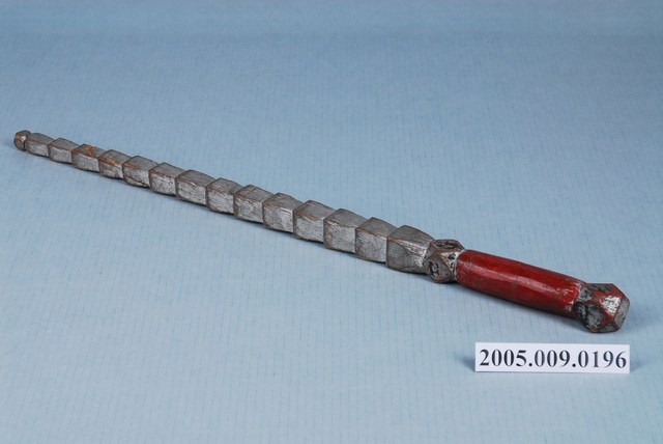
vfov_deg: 14.7
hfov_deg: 21.9
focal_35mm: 93
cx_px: 332
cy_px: 222
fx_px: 1714
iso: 100
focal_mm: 62
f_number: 11
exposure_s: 1/160
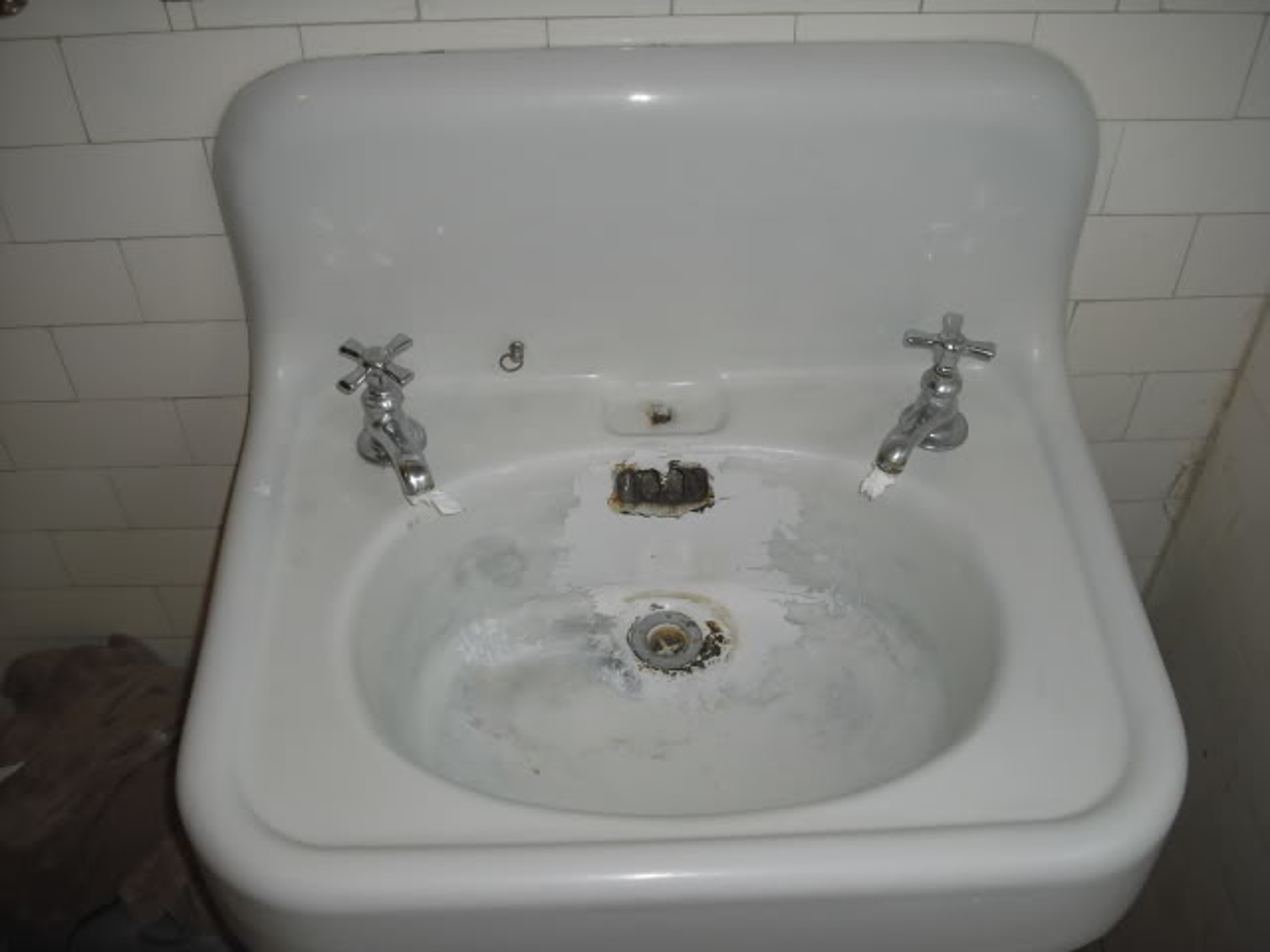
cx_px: 635
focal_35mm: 38
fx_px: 1394
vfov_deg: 37.7
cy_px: 476
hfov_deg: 49.0
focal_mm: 6.2
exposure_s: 1/100
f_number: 2.8
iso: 64
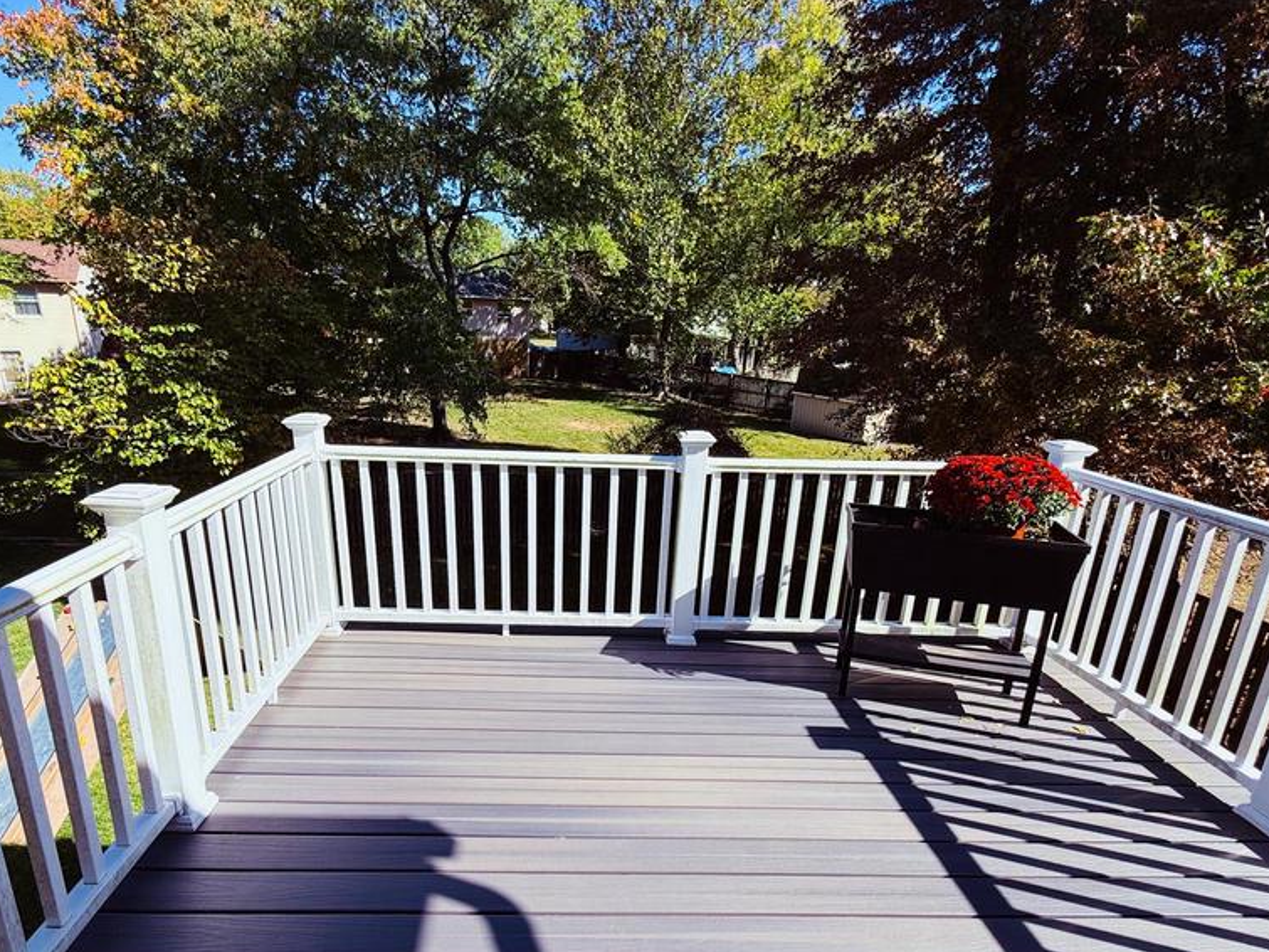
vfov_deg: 68.4
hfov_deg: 84.5
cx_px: 582
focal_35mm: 19
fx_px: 696
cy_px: 535
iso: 50
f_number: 2.2
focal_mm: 2.22
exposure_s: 1/1464
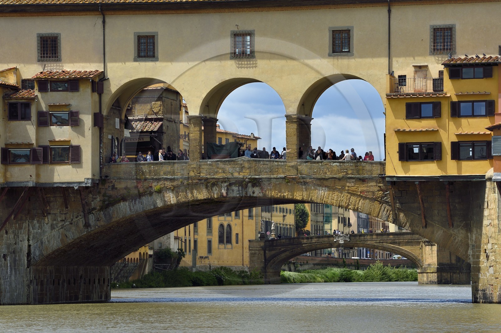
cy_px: 166
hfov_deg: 12.8
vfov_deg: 8.6
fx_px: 2225
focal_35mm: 160
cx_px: 250
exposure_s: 1/250
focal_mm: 160
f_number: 13
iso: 200
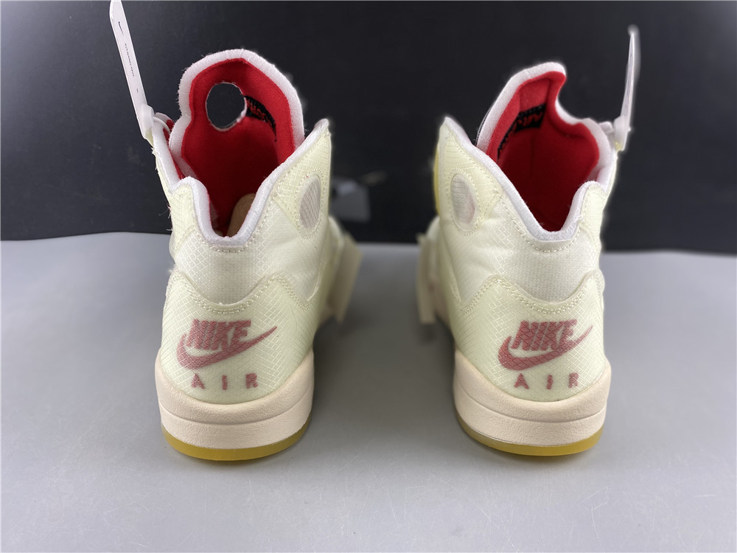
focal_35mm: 26
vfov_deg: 53.1
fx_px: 554
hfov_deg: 67.3
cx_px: 368
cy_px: 276
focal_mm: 4.25
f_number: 1.8
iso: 40
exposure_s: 1/100
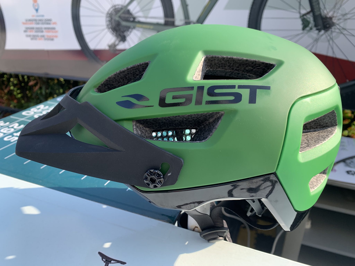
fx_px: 267
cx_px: 178
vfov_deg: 53.1
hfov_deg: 67.3
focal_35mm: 26
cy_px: 133
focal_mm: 4.25
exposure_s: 1/450
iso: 25
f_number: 1.8
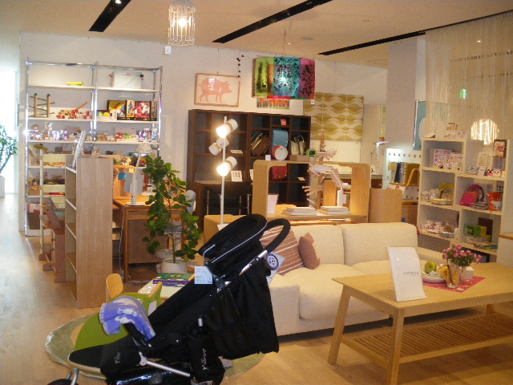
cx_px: 256
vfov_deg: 39.7
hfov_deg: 51.4
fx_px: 534
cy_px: 192
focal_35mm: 36
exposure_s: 1/50
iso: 320
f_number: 3.5
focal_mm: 6.3
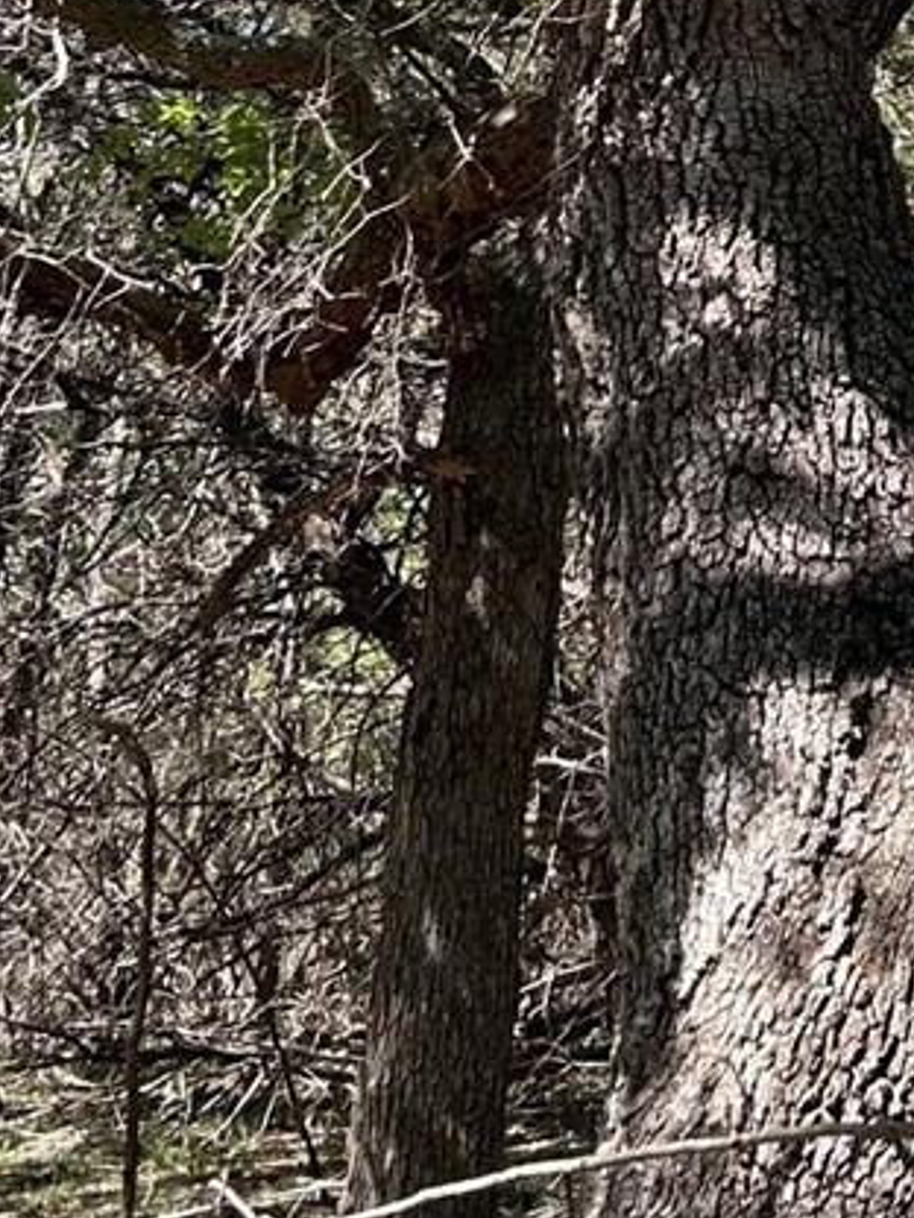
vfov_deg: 19.6
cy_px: -88
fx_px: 3380
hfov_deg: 15.3
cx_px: 747
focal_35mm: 96
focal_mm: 5.7
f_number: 1.5
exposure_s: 1/617
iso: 50
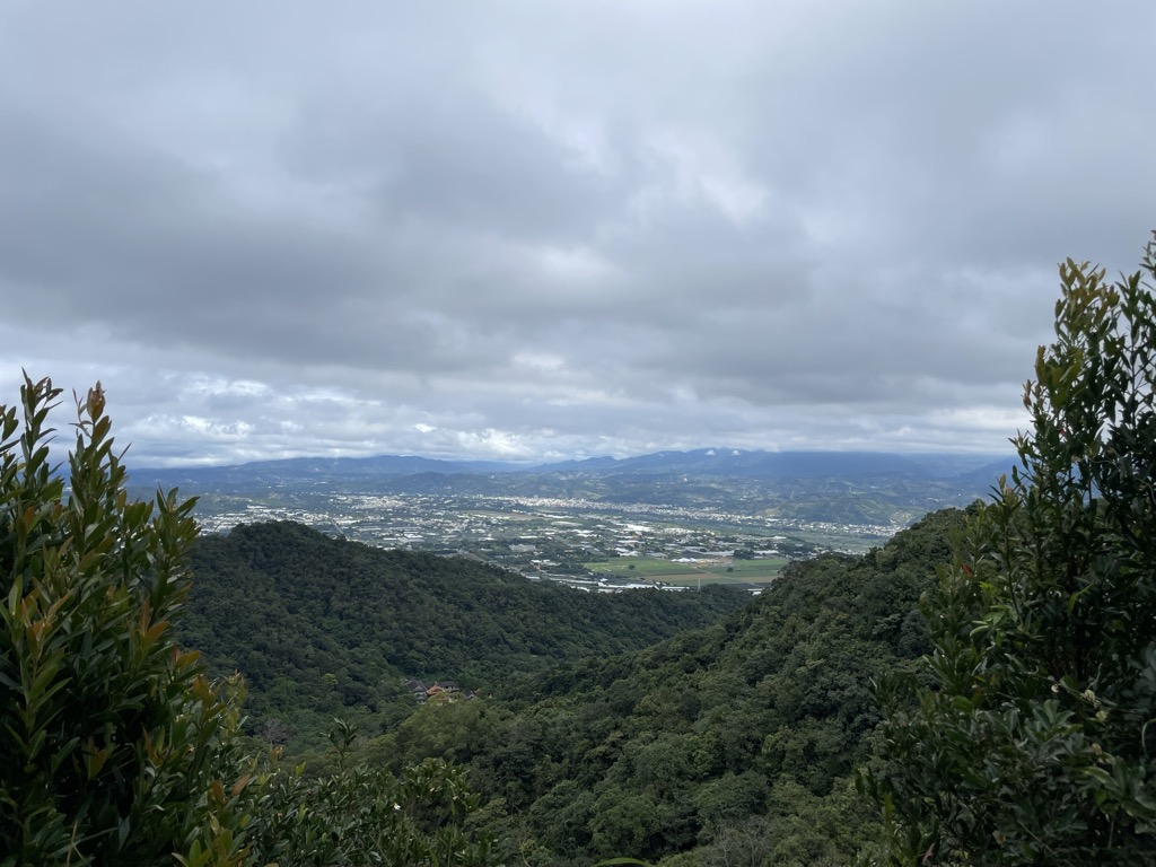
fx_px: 868
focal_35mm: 26
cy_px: 434
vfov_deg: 53.1
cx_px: 578
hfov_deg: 67.3
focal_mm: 4.2
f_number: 1.6
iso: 32
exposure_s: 1/4831
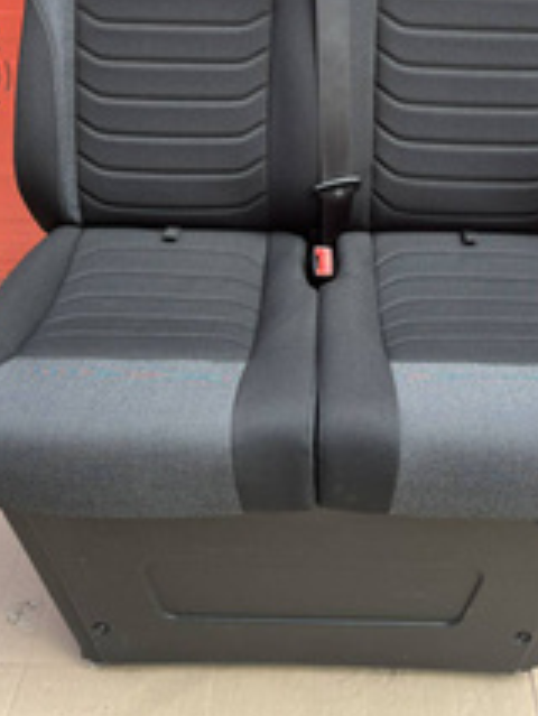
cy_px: 185
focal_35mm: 44
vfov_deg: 41.7
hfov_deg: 32.8
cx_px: 326
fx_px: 911
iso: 50
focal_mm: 5.1
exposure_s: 1/124
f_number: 1.6
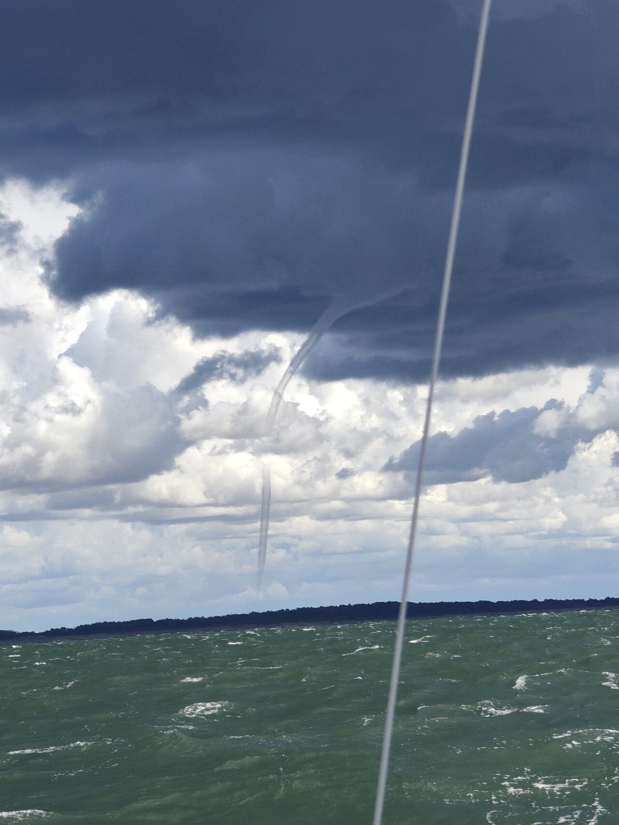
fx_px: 3338
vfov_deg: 14.1
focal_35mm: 140
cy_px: 412
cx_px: 310
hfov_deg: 10.6
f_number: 2.55
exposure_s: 1/856
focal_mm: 13.3
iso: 71
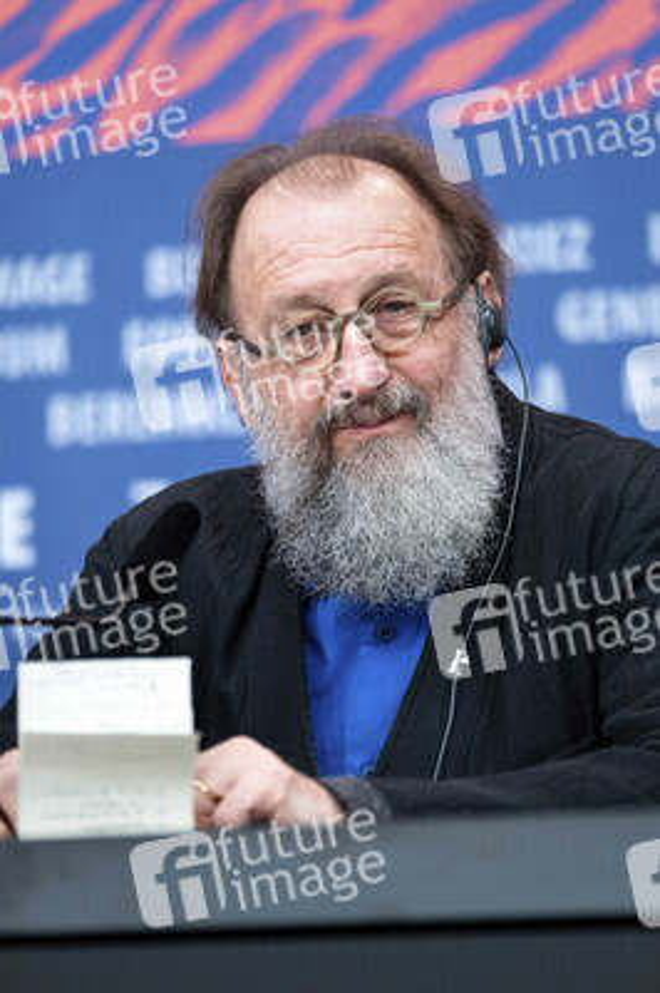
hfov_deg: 6.5
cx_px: 330
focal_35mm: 210
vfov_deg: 9.8
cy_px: 496
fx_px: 5785
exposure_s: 1/200
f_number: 2.8
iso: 1250
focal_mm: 140
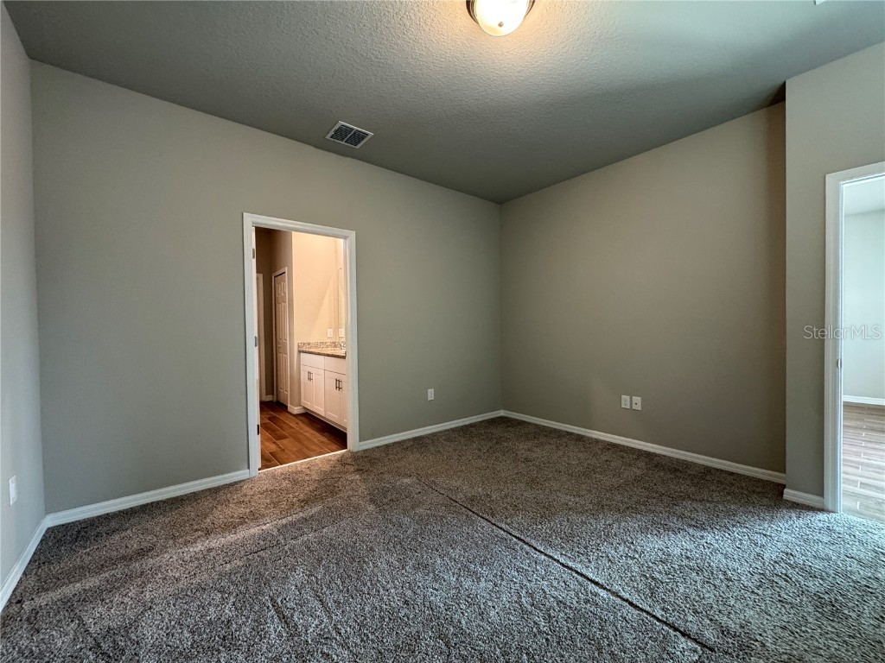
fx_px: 358
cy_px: 332
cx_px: 442
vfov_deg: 85.7
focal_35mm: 14
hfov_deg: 102.1
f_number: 2.2
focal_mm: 2.22
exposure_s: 1/60
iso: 250
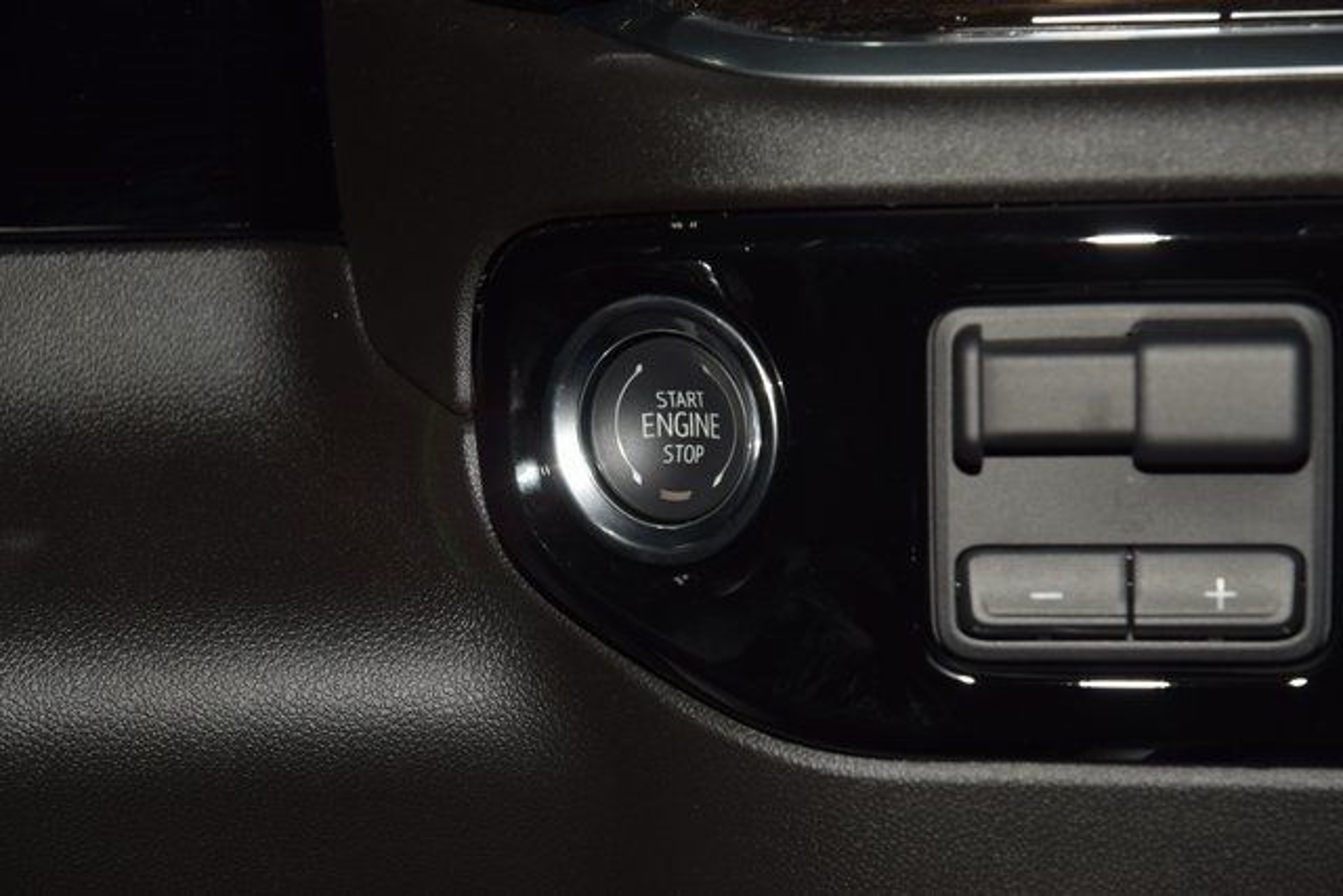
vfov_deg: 13.0
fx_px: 3918
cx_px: 672
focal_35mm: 105
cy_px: 448
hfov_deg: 19.5
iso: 100
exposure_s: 1/125
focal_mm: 70
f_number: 8
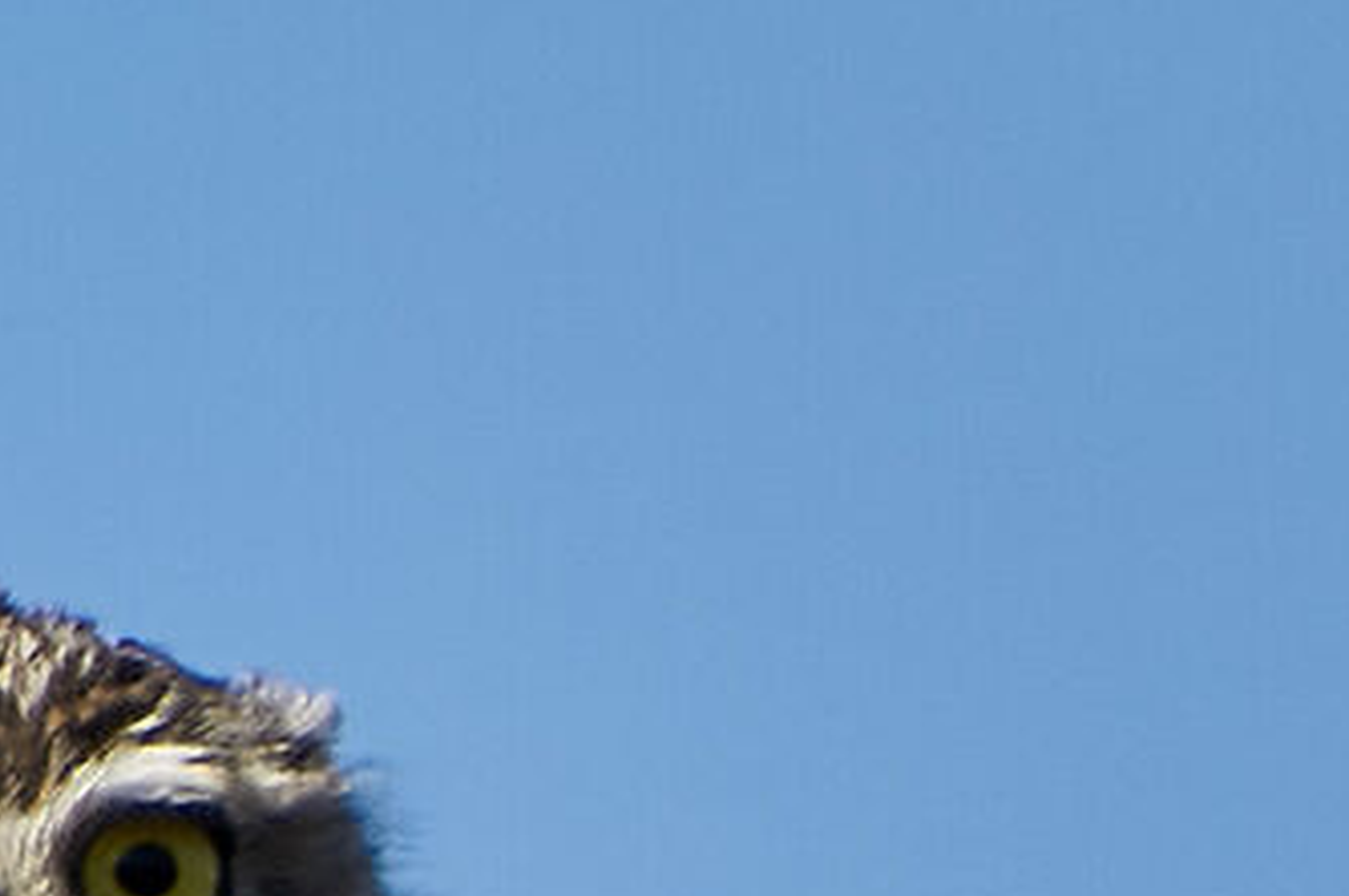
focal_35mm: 8622
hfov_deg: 0.2
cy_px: 2006
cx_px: 2246
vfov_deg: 0.2
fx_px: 322763
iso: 200
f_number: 7.1
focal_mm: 800
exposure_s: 1/400
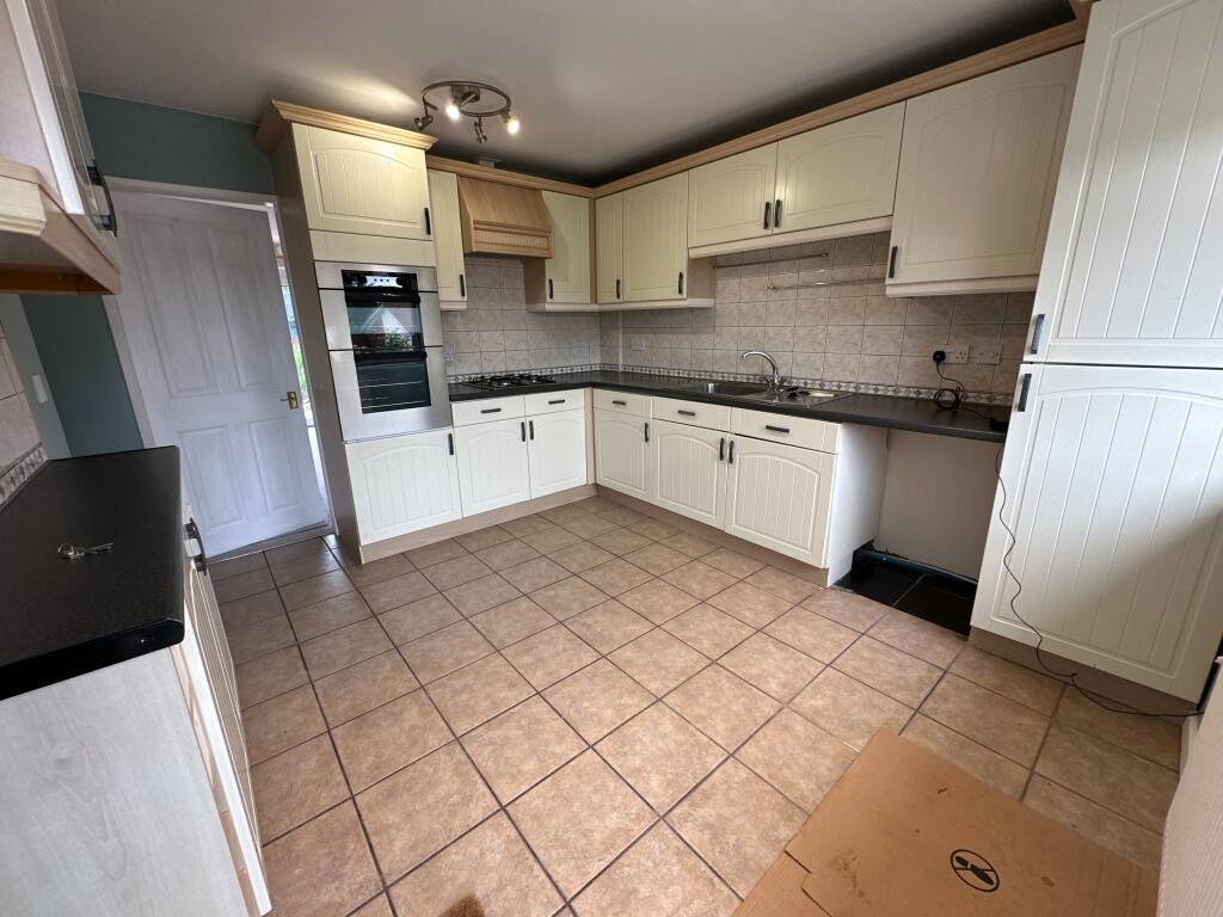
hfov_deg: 102.1
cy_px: 458
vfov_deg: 85.7
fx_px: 495
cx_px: 612
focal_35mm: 14
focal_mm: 2.22
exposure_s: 1/99
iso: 100
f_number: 2.2
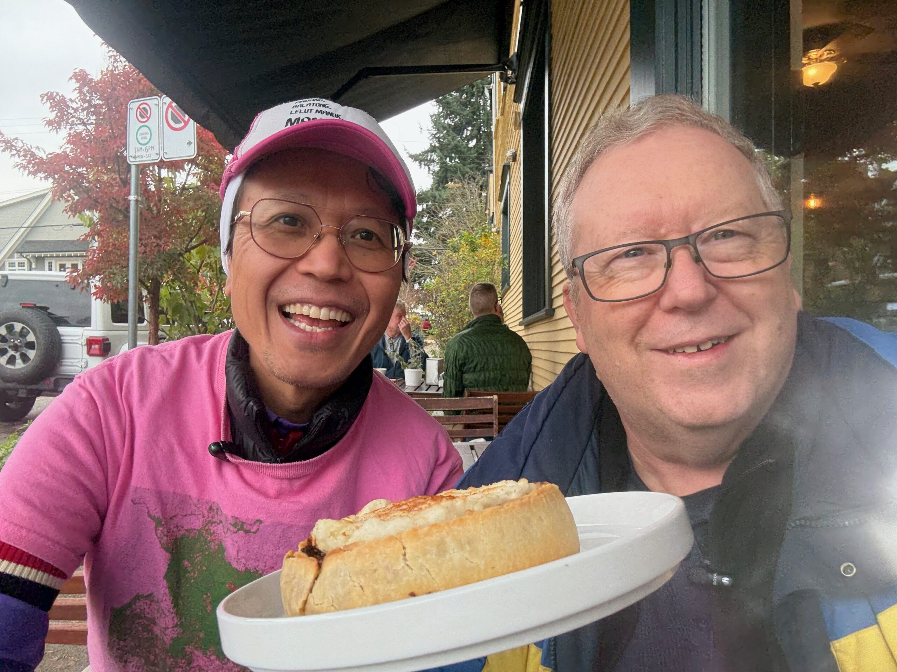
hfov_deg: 73.9
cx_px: 448
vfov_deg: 58.9
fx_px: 596
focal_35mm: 23
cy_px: 336
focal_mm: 2.69
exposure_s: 1/65
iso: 80
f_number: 1.9
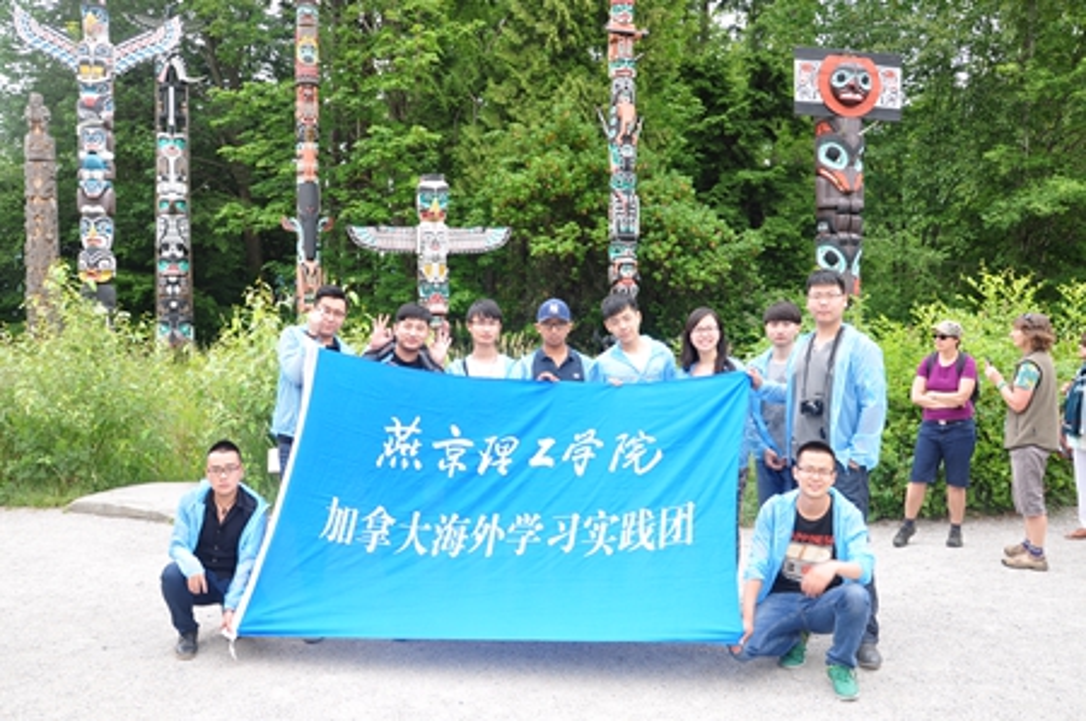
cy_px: 360
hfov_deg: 67.4
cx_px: 543
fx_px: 814
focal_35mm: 27
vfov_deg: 47.8
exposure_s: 1/60
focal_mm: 18
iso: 200
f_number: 8
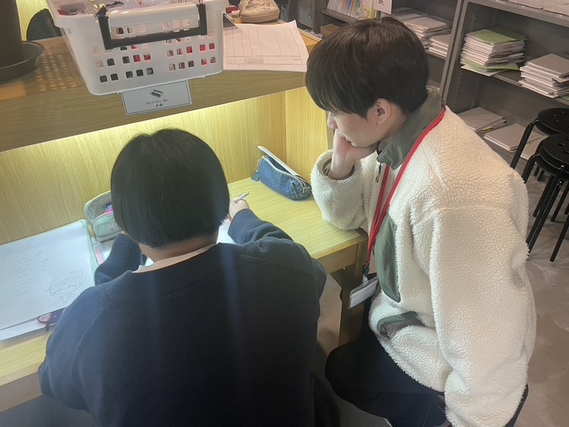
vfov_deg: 53.1
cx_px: 284
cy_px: 214
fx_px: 427
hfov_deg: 67.3
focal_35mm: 26
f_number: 1.6
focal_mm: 4.2
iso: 125
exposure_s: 1/62
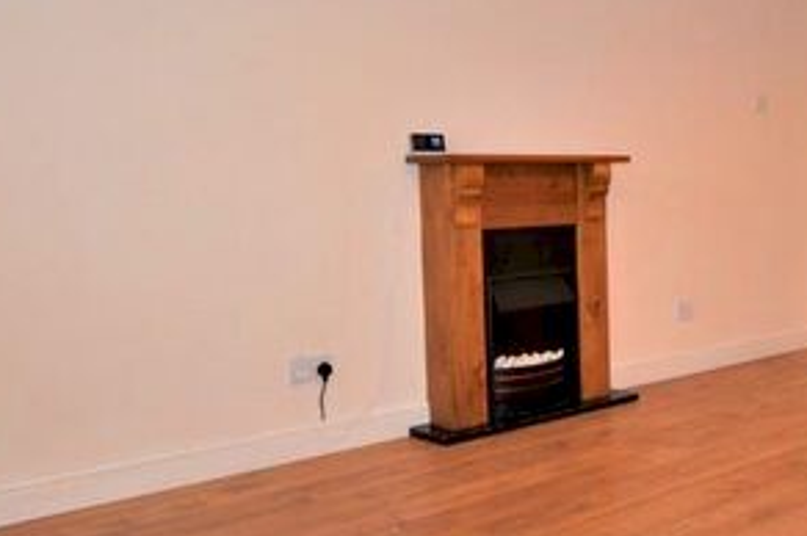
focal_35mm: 36
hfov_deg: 46.8
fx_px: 806
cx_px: 754
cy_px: 232
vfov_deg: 36.7
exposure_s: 1/60
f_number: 4
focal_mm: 10
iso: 900
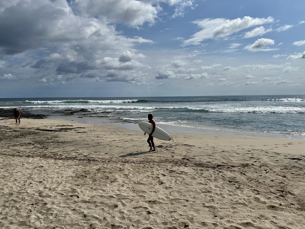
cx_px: 152
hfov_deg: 71.6
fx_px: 211
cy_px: 114
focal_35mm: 24
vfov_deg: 56.8
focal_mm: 6.86
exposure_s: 1/18519
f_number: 1.78
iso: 80
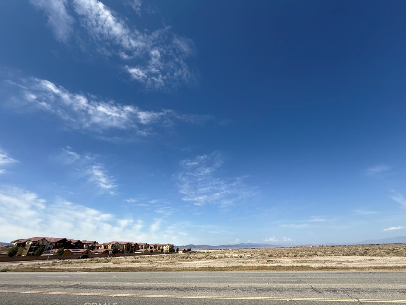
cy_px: 149
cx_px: 213
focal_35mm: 15
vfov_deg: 81.7
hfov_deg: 98.1
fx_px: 176
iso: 50
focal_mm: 2.22
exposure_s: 1/2976
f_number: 2.2
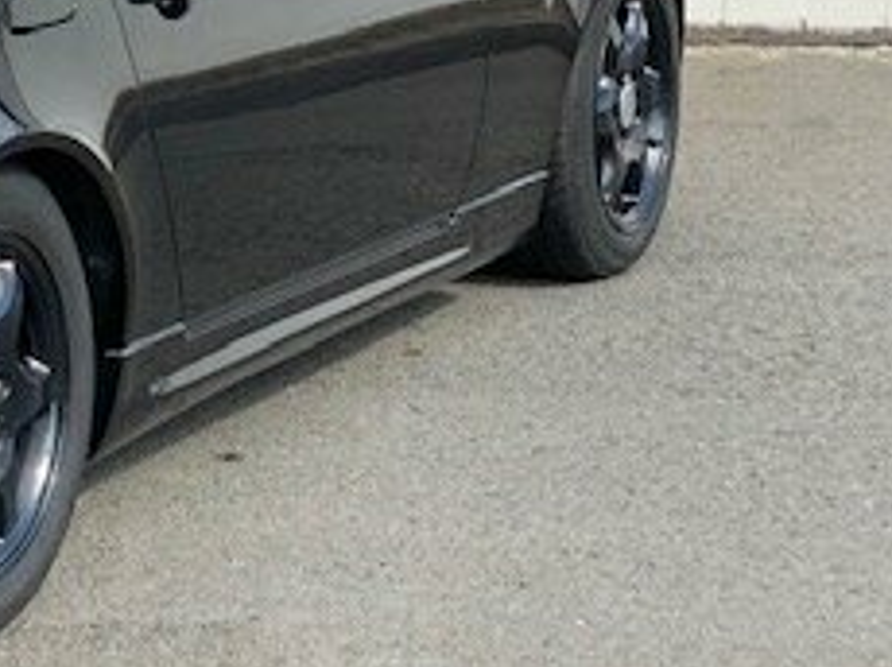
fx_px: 3733
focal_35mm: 145
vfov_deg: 10.2
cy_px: 190
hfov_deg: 13.1
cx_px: -337
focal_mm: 6
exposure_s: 1/666
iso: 16
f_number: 2.4
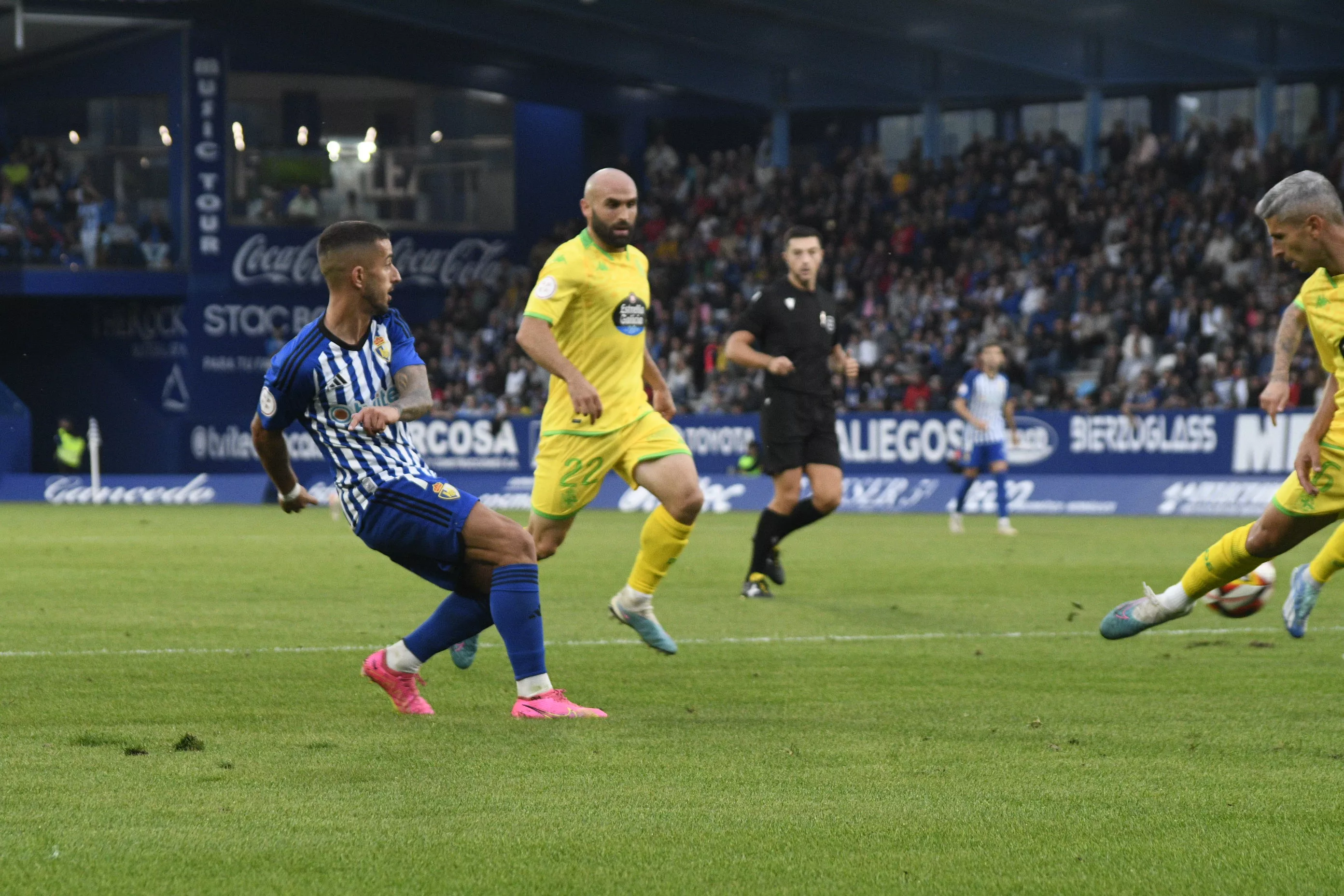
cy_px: 448
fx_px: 6831
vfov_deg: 7.5
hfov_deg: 11.2
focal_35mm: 183
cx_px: 672
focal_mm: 122
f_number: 5.6
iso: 2500
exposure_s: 1/640
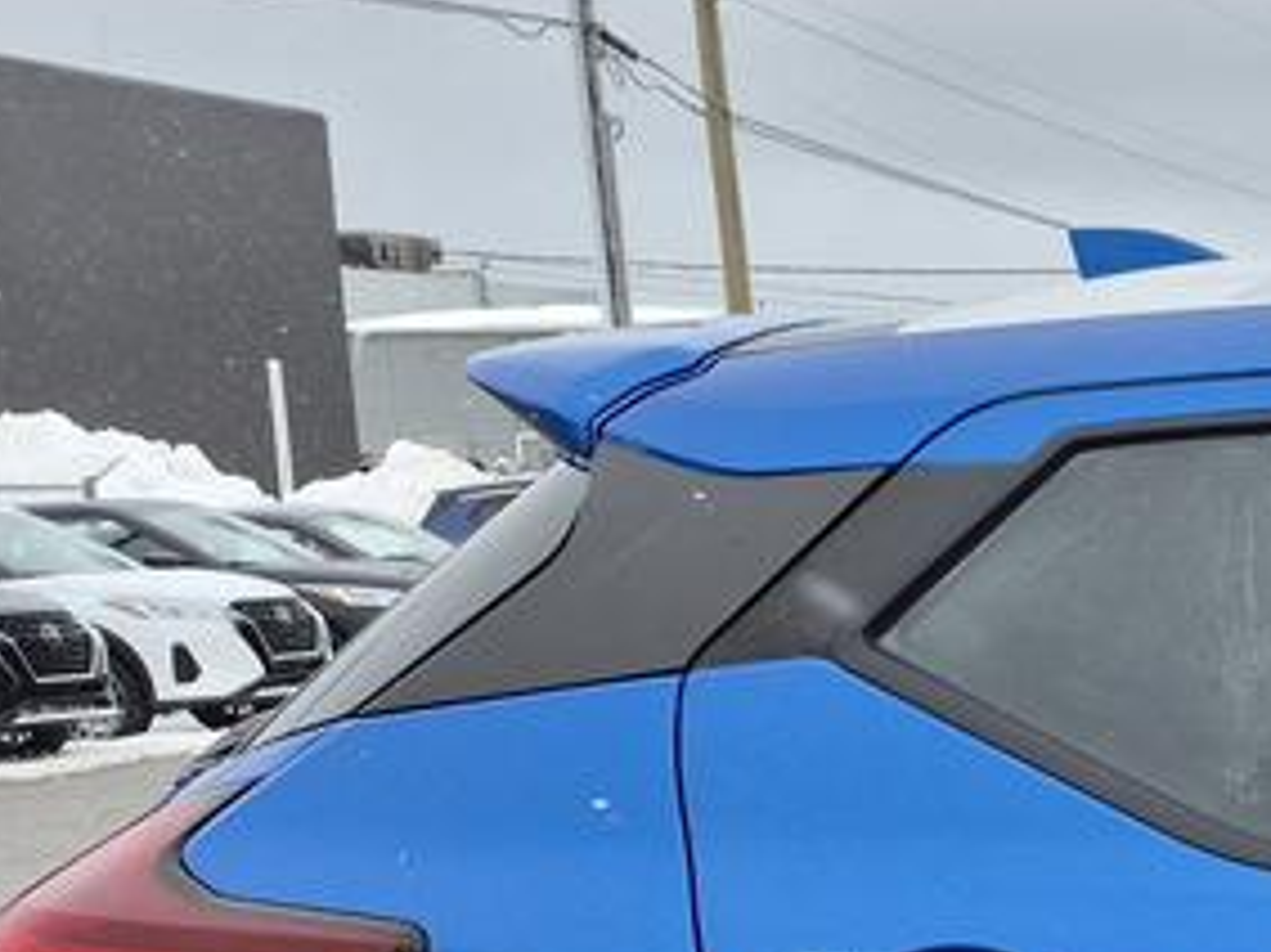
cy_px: 1307
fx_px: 3817
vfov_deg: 13.6
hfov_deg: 15.4
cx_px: 2479
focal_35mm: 104
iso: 25
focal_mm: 5.4
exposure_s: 1/347
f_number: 1.8
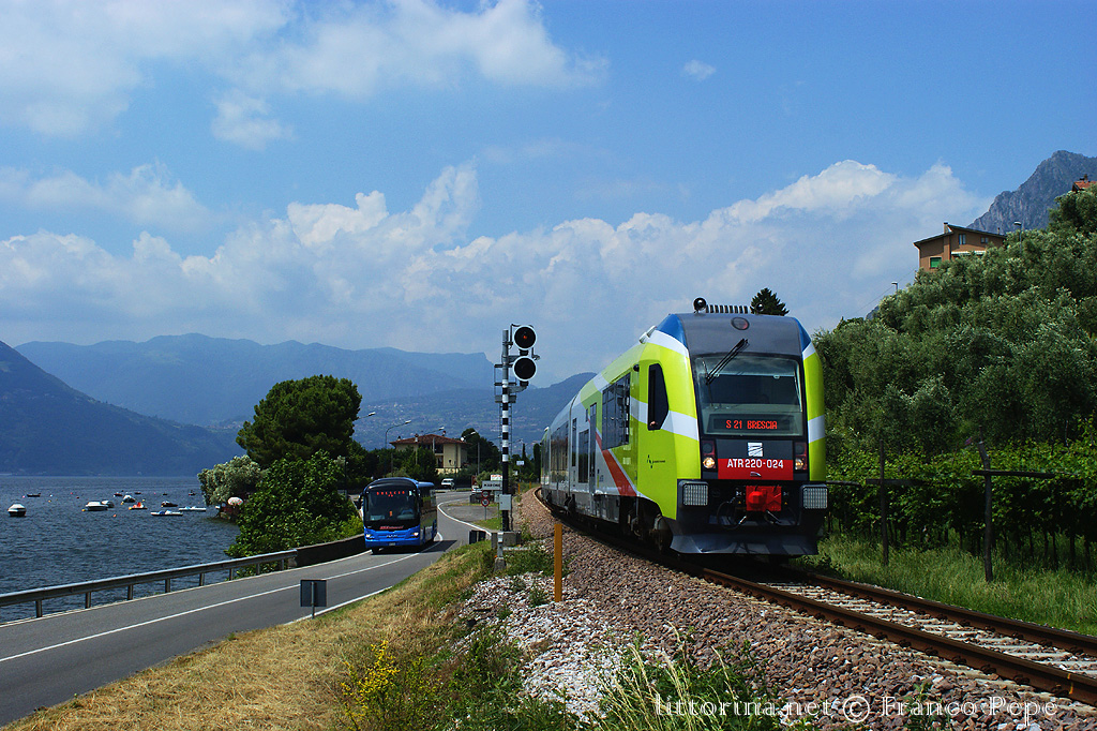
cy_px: 366
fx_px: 1599
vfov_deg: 25.7
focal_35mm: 52
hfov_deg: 37.9
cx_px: 548
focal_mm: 35
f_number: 9
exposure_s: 1/640
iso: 200
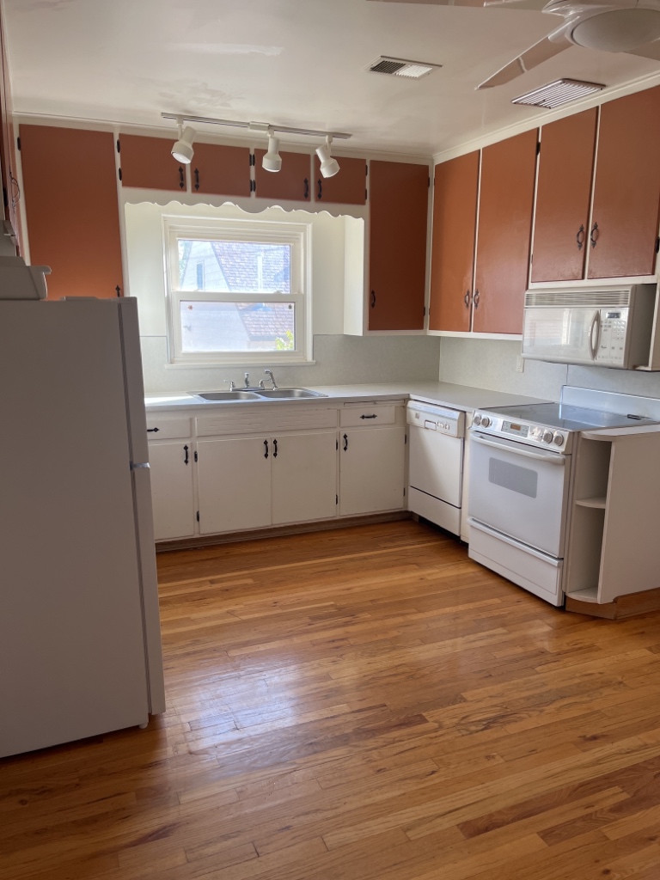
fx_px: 661
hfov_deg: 53.1
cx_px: 330
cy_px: 440
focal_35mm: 26
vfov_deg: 67.3
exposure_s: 1/122
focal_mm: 5.1
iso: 80
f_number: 1.6
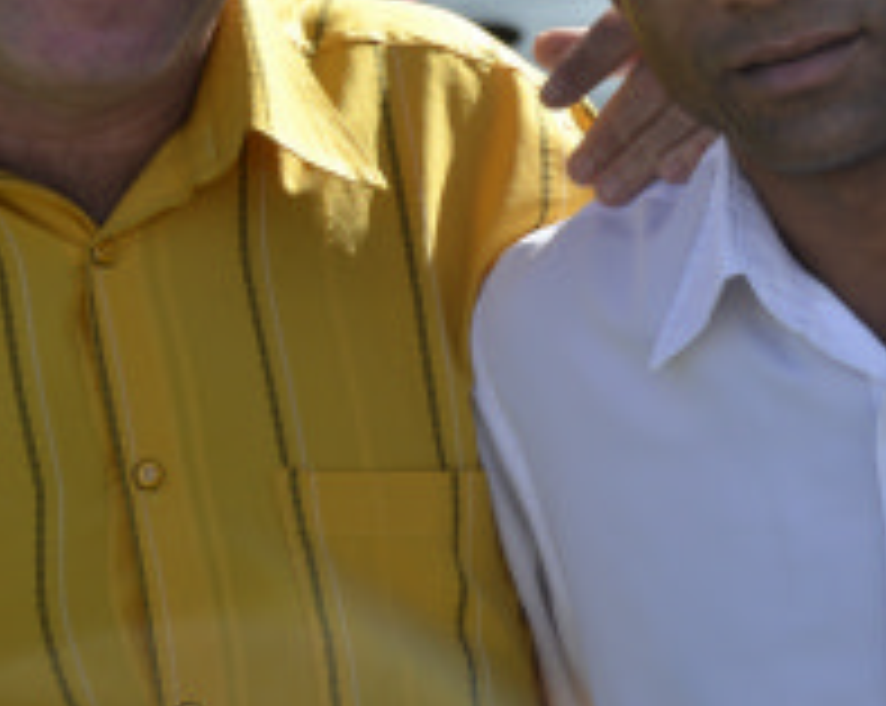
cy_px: 97
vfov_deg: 4.3
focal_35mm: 358
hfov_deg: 5.4
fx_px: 9374
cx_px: 832
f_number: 5.6
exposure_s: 1/500
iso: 200
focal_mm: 100
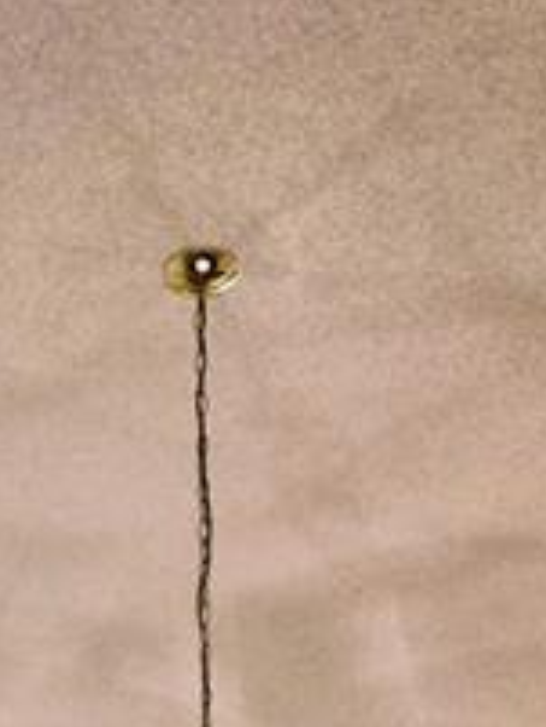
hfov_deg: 10.6
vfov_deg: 11.2
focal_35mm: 137
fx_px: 2878
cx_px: -123
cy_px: 1921
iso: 200
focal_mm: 5.4
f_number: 1.8
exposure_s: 1/120
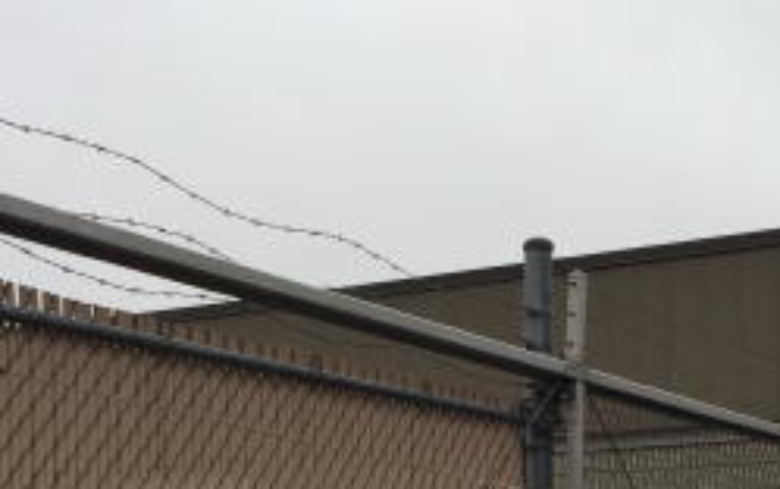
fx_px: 1680
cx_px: 501
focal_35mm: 79
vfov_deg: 15.9
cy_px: 599
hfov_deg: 26.0
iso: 32
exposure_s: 1/476
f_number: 2.2
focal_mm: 4.15
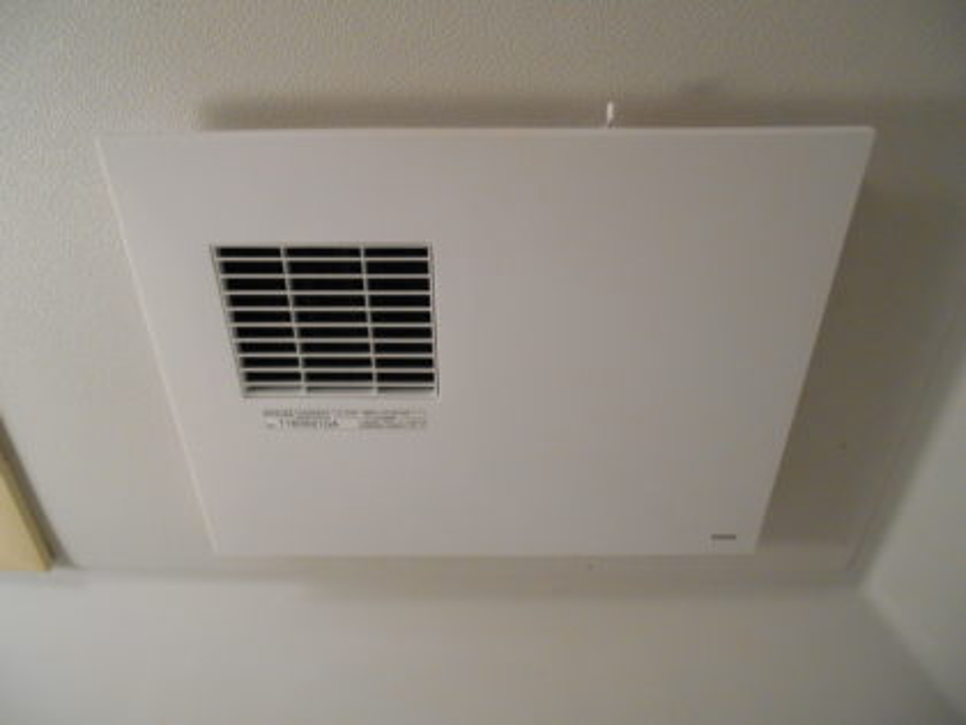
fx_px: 726
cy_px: 362
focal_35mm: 26
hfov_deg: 67.3
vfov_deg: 53.1
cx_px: 483
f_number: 3.2
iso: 400
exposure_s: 1/20
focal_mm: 4.6
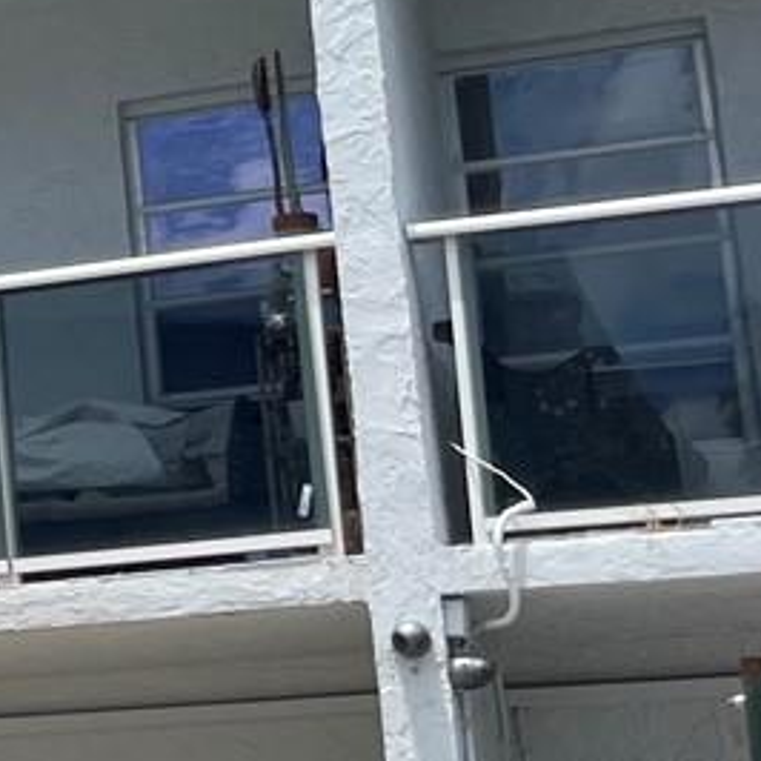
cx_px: -841
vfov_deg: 12.6
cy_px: 255
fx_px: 3432
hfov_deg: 11.3
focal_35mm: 138
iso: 32
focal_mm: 5.1
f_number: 1.6
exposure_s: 1/3448
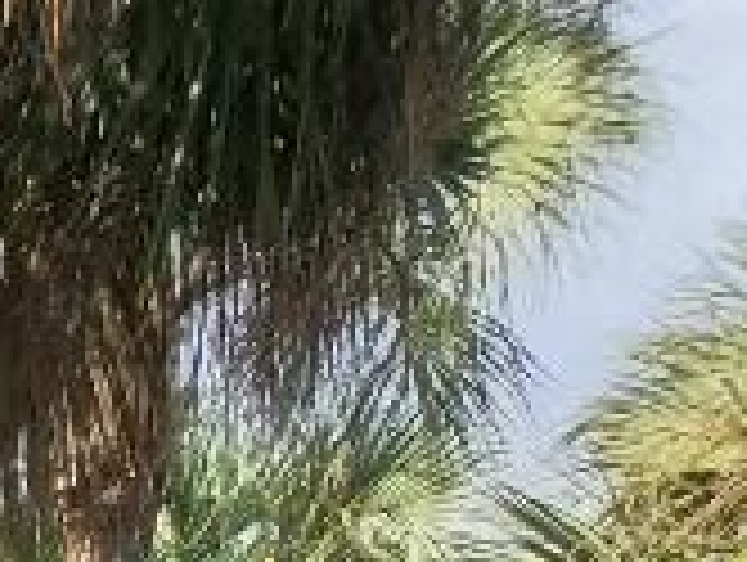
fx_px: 3458
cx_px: -1521
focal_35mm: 160
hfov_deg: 9.5
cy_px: 1717
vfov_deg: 7.9
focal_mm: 4.3
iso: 50
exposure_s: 1/1111
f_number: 2.4
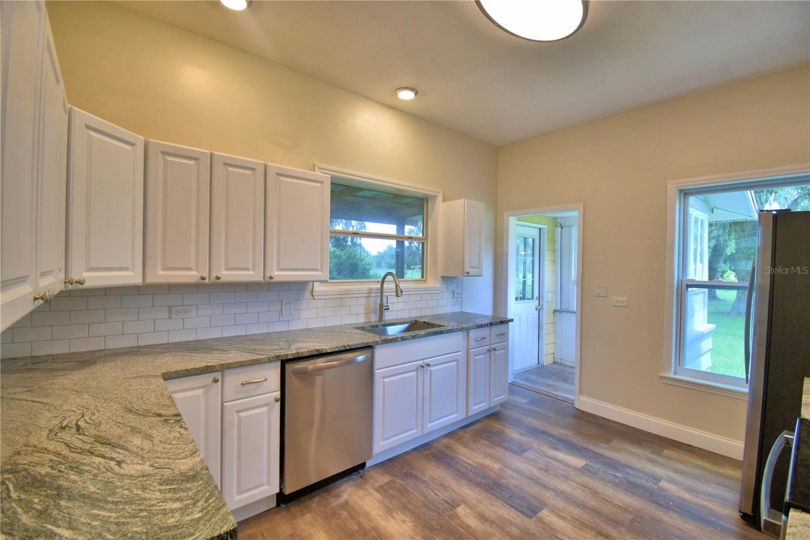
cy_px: 270
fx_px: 337
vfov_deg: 77.3
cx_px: 405
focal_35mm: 15
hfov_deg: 100.4
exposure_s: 1/125
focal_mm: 10
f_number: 4.5
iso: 360
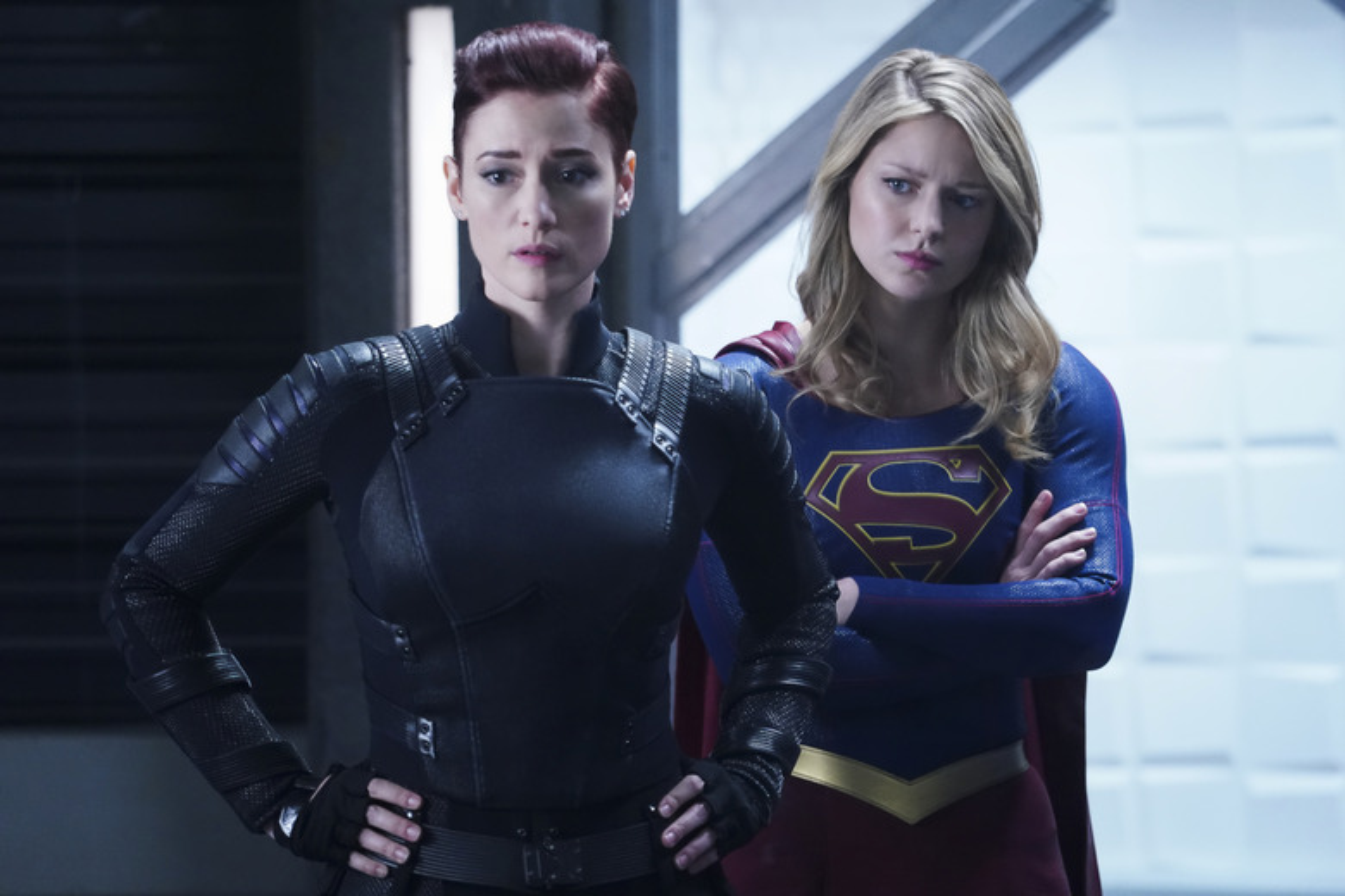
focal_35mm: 168
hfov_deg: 12.2
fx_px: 6276
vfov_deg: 8.2
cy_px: 448
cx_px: 672
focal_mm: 168
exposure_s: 1/80
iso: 5000
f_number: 4
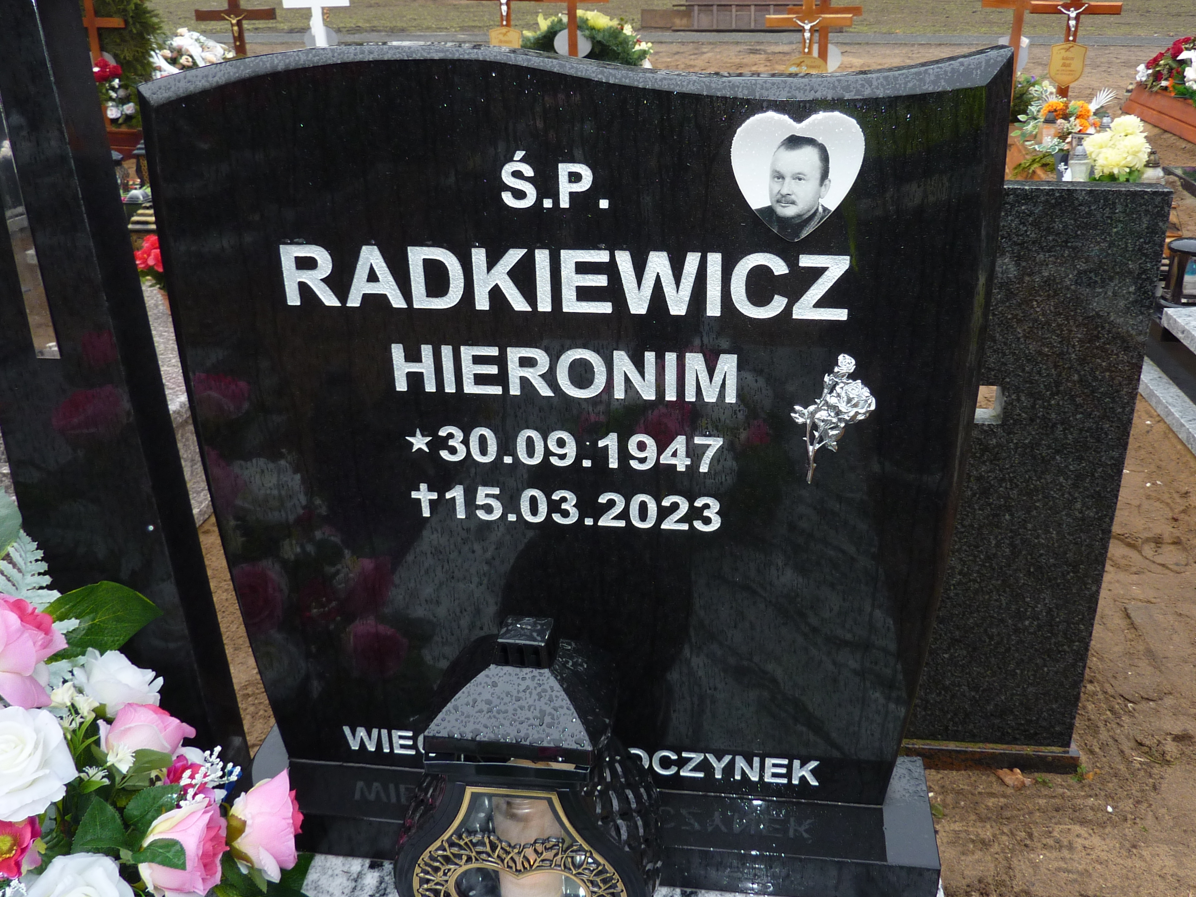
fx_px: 1002
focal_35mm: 29
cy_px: 379
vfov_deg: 48.1
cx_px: 646
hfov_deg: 61.6
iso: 100
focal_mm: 4.1
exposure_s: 1/30
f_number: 3.3
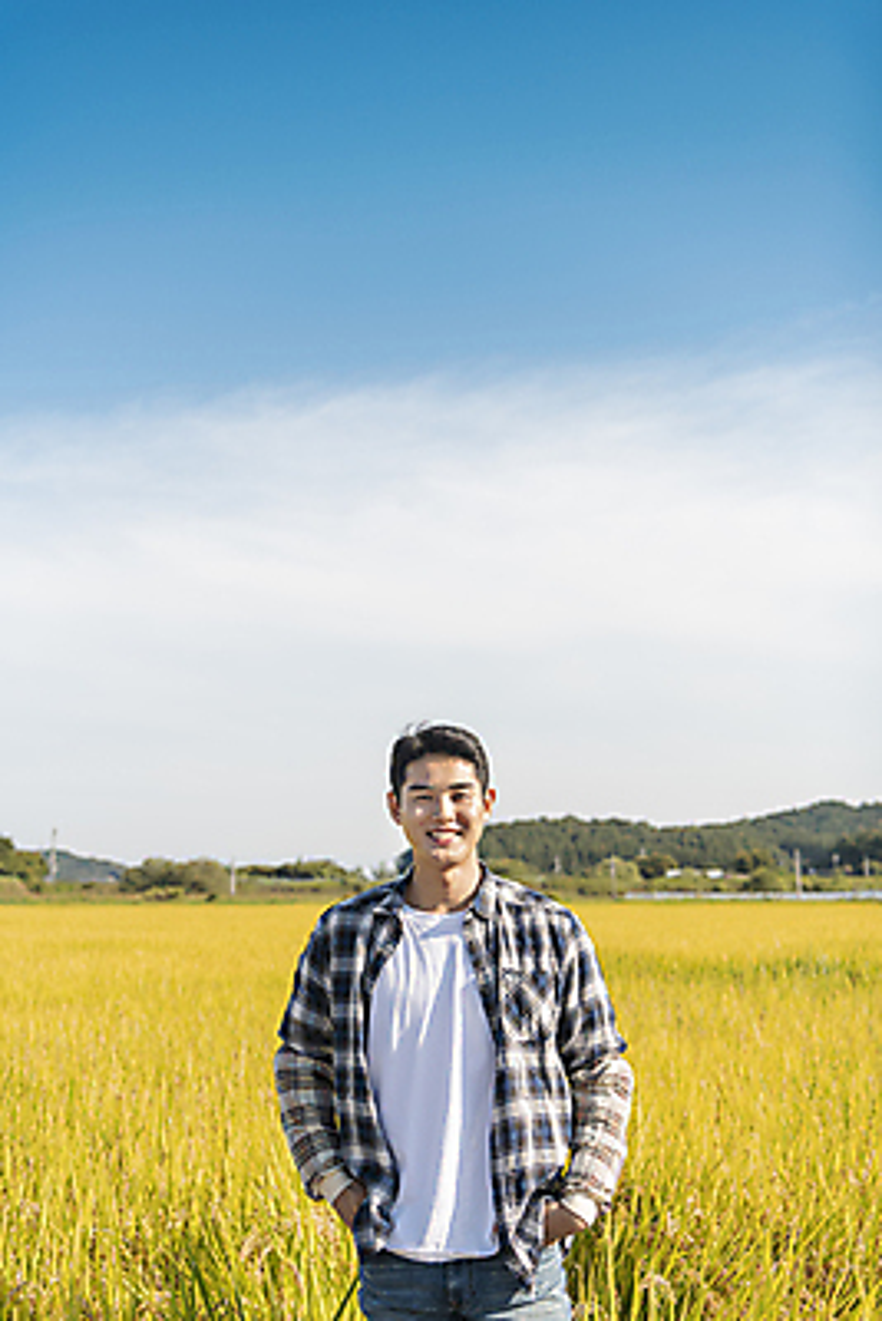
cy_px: 660
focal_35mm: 40
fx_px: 1469
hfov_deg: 33.4
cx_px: 441
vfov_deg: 48.4
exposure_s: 1/640
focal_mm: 40
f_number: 3.5
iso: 100
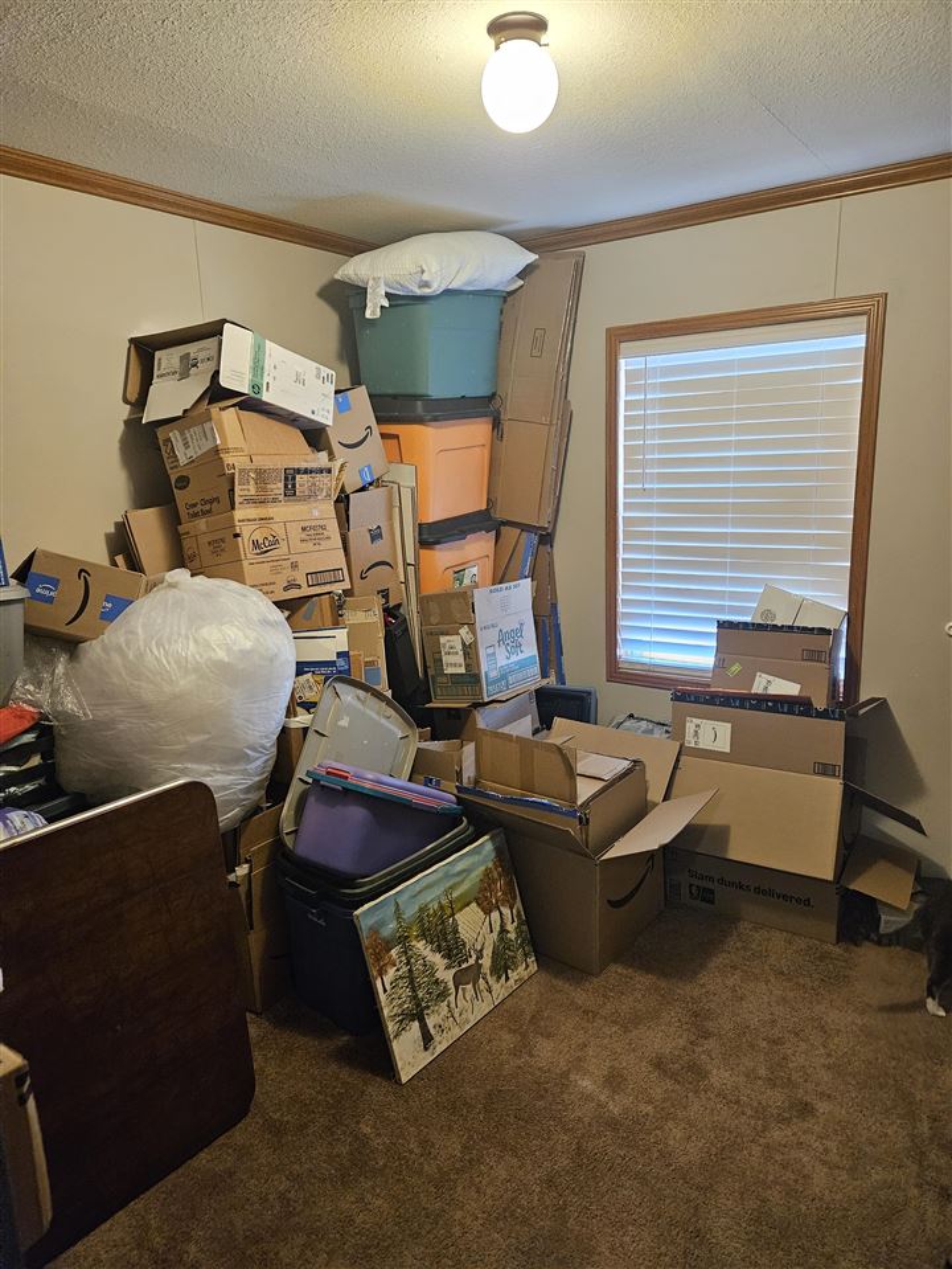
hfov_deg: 58.9
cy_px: 634
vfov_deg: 73.9
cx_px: 476
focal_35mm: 23
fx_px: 843
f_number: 1.8
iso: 1000
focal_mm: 5.4
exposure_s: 1/120
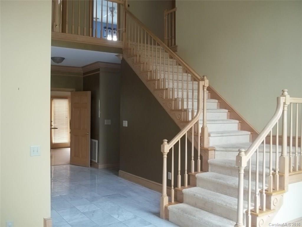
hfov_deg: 55.4
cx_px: 151
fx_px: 288
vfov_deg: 42.9
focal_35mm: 33
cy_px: 114
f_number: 3.3
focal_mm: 5.9
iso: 160
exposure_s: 1/30
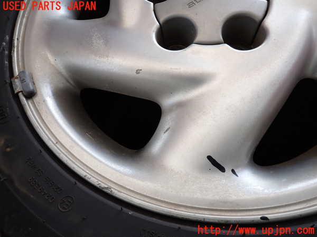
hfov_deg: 69.4
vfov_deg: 54.9
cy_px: 118
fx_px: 229
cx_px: 158
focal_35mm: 25
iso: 200
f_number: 2
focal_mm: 4.5
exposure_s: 1/60
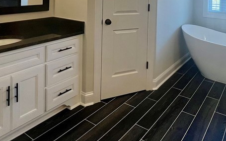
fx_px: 191
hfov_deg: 60.8
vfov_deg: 35.7
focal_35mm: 31
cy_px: -7
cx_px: 135
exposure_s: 1/120
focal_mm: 1.57
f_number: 1.8
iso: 100
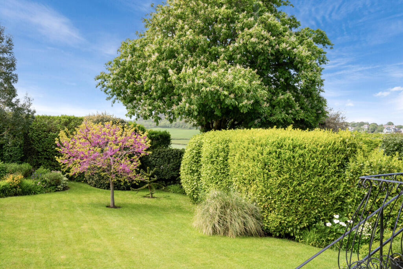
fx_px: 392
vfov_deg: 37.9
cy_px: 134
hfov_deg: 54.4
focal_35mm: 35
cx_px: 202
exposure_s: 1/160
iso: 400
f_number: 11
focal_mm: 35
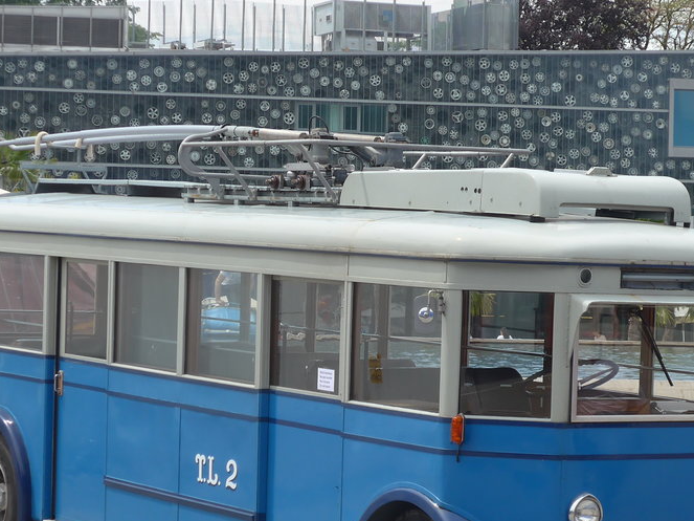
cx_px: 358
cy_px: 346
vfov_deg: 11.1
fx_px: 2686
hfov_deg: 14.7
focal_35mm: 134
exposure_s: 1/500
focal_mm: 15
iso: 80
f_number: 4.2
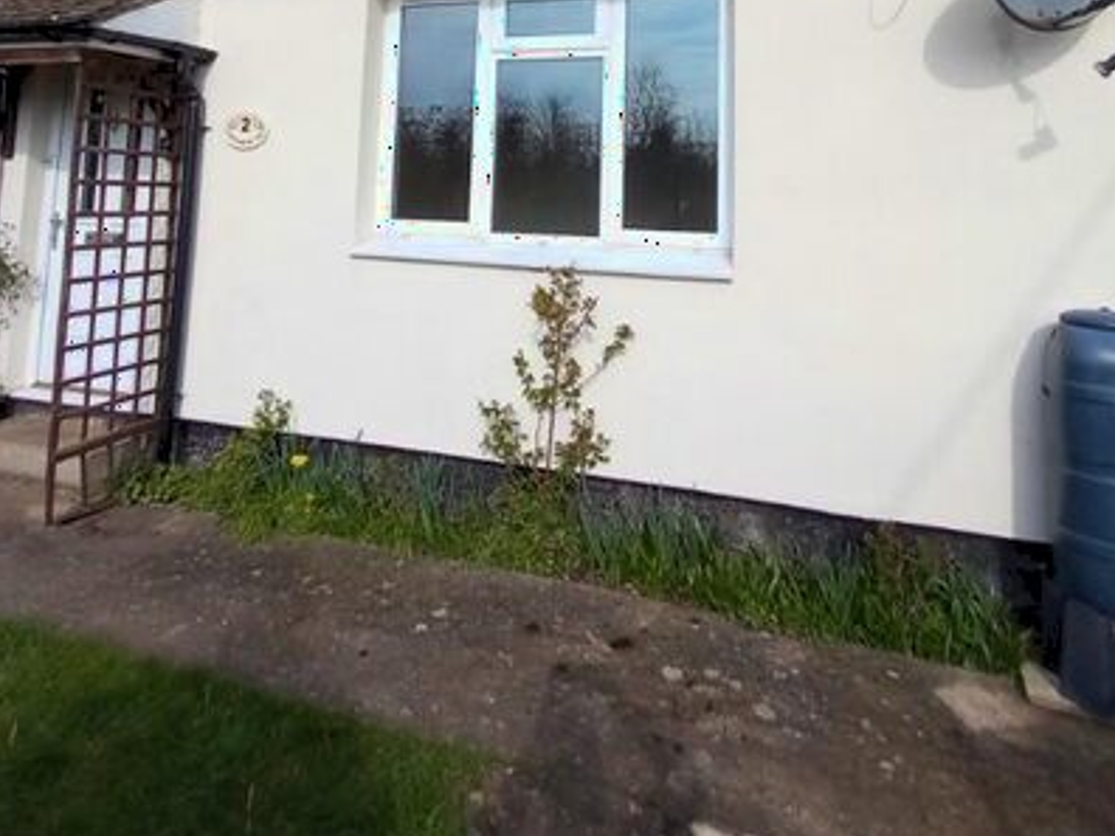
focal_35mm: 23
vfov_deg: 53.4
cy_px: 125
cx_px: 552
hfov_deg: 73.9
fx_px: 741
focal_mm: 1.13
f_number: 2.2
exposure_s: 1/1272
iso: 50
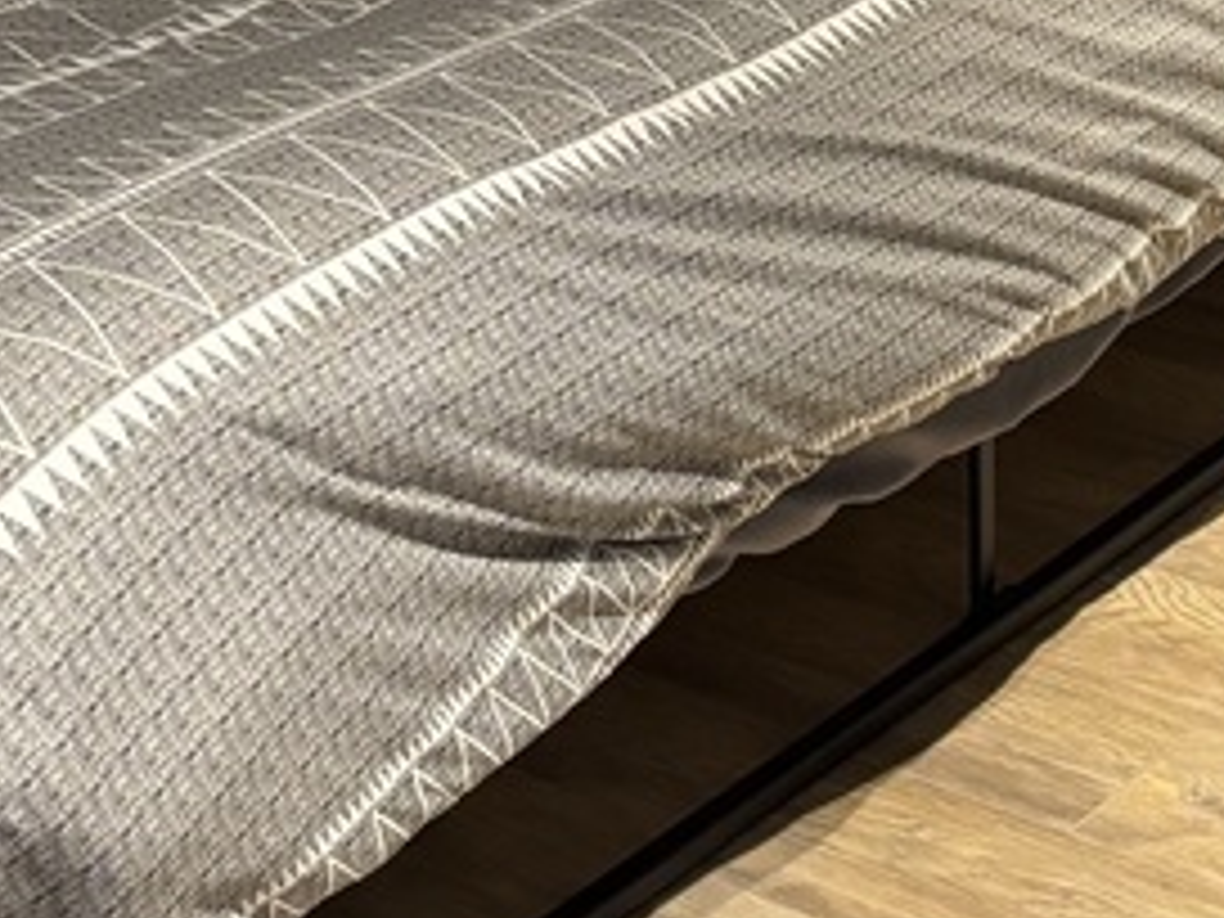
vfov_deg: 14.1
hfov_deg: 20.0
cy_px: -464
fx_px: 3465
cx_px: 716
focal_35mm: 98
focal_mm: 5.96
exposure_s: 1/60
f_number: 1.6
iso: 320
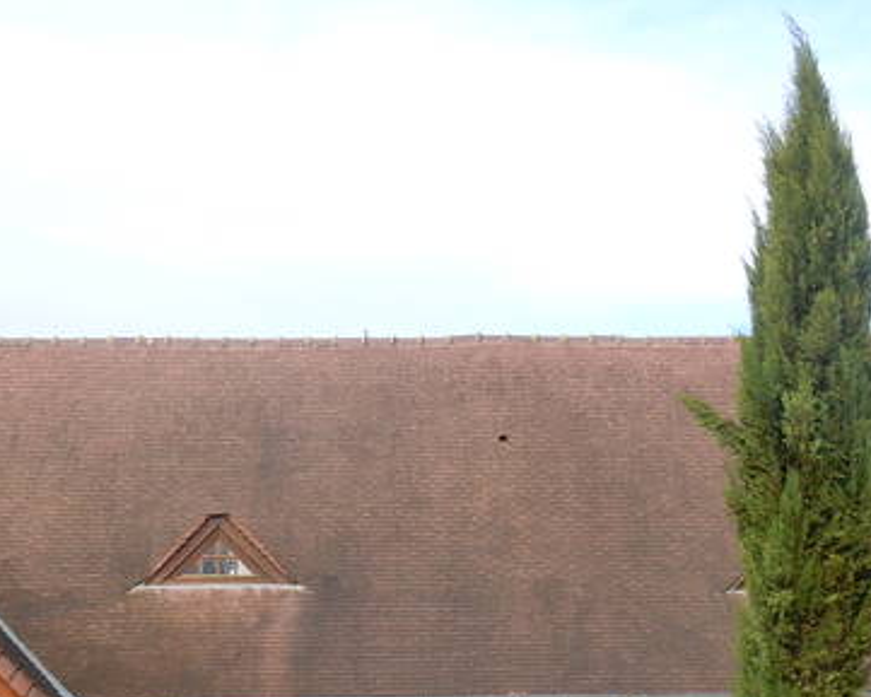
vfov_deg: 15.7
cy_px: 690
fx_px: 2475
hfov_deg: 20.0
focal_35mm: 96
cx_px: 403
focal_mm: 8.1
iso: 100
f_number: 3.8
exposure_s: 1/250
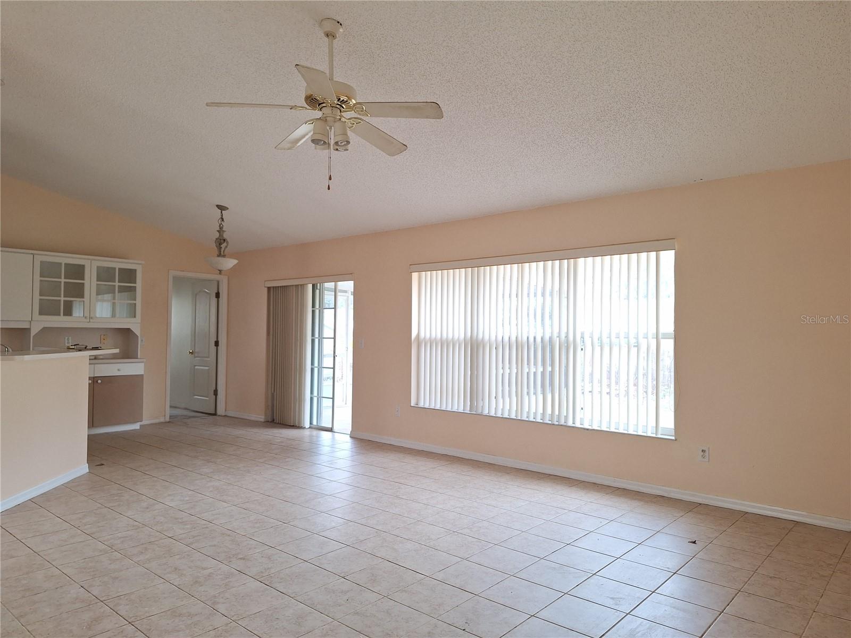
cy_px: 319
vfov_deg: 58.9
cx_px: 426
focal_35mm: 23
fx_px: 565
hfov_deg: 73.9
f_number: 1.8
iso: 125
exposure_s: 1/40
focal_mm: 5.54
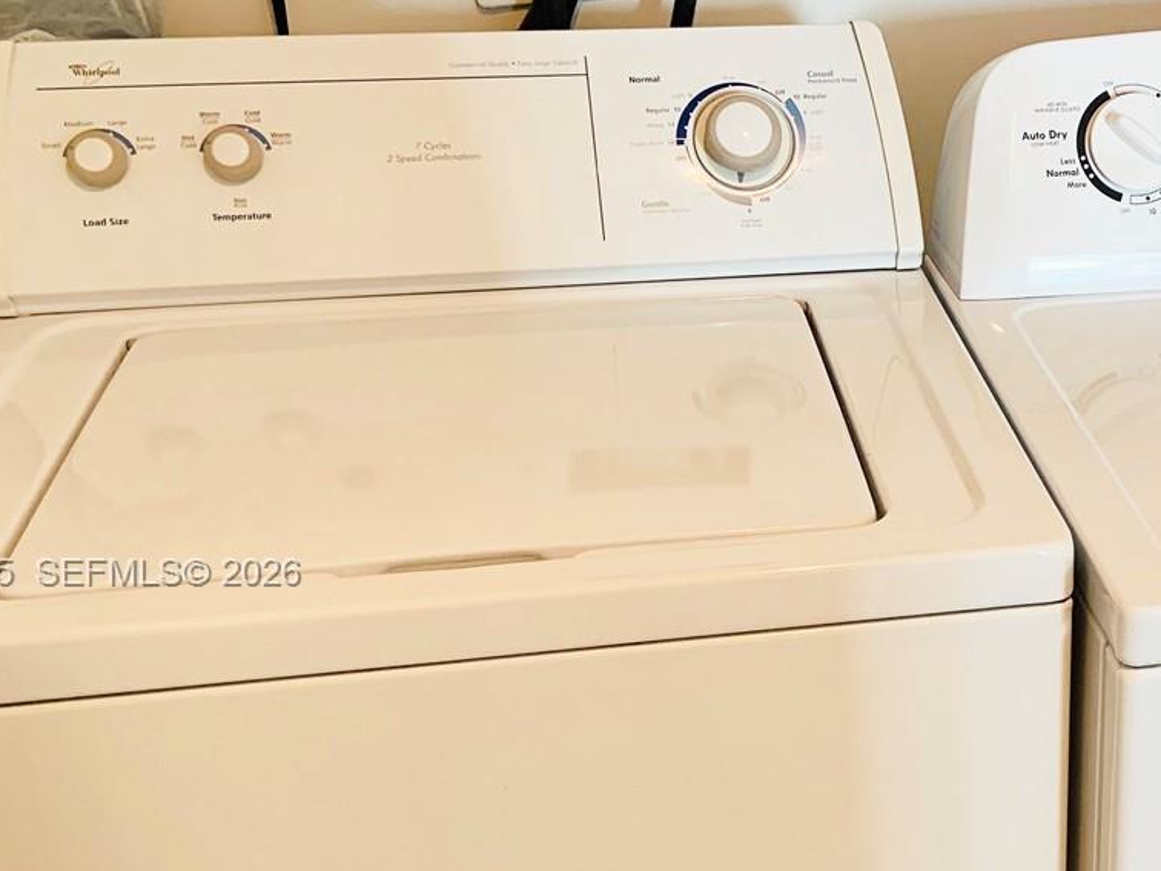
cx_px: 1050
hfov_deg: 33.1
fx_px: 1845
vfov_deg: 26.4
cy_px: 575
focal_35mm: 55
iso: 80
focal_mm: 4.25
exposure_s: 1/60
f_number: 1.8
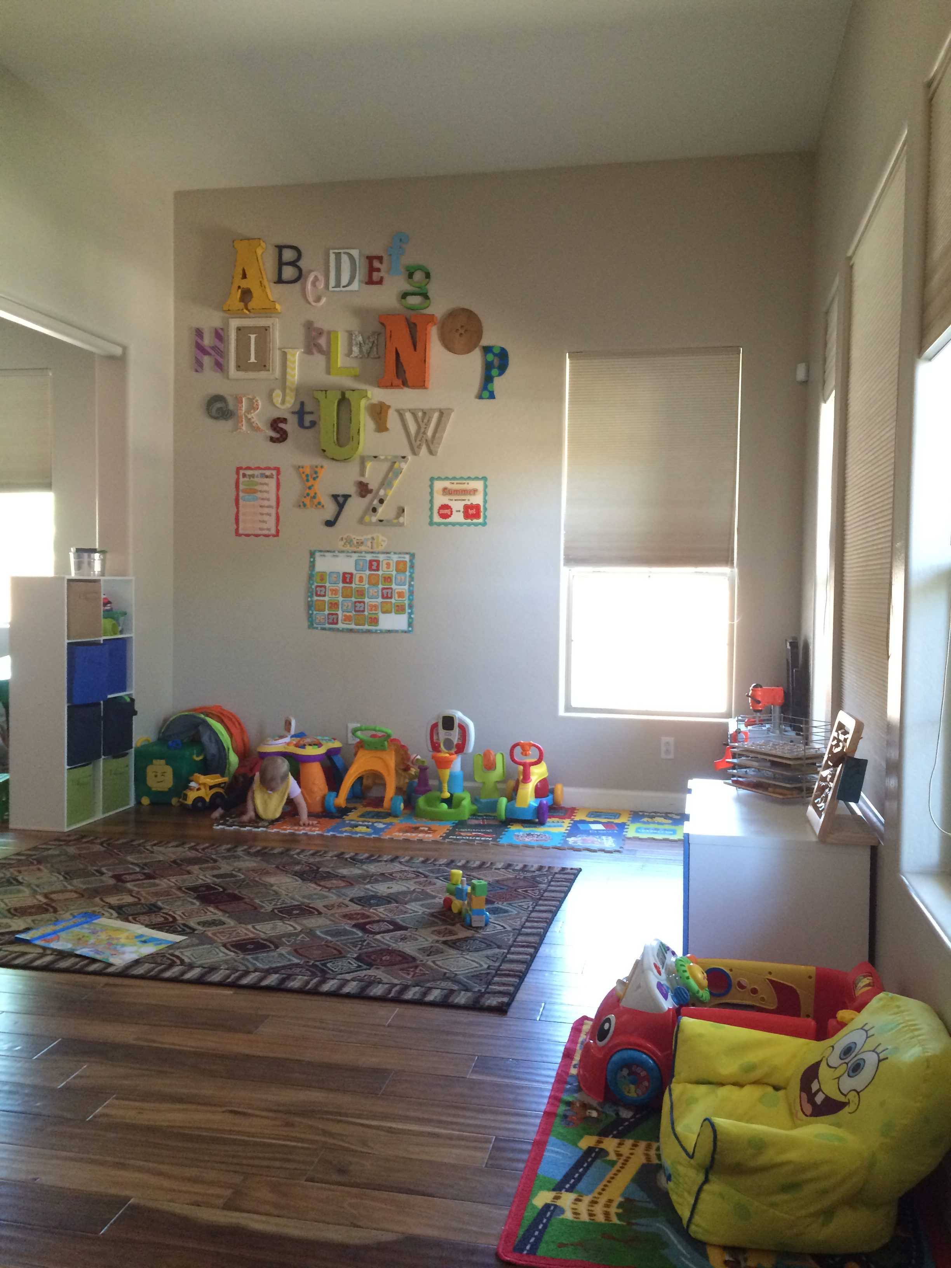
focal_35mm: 29
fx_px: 1062
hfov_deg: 48.2
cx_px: 476
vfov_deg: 61.7
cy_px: 634
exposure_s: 1/30
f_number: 2.2
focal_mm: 4.15
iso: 200
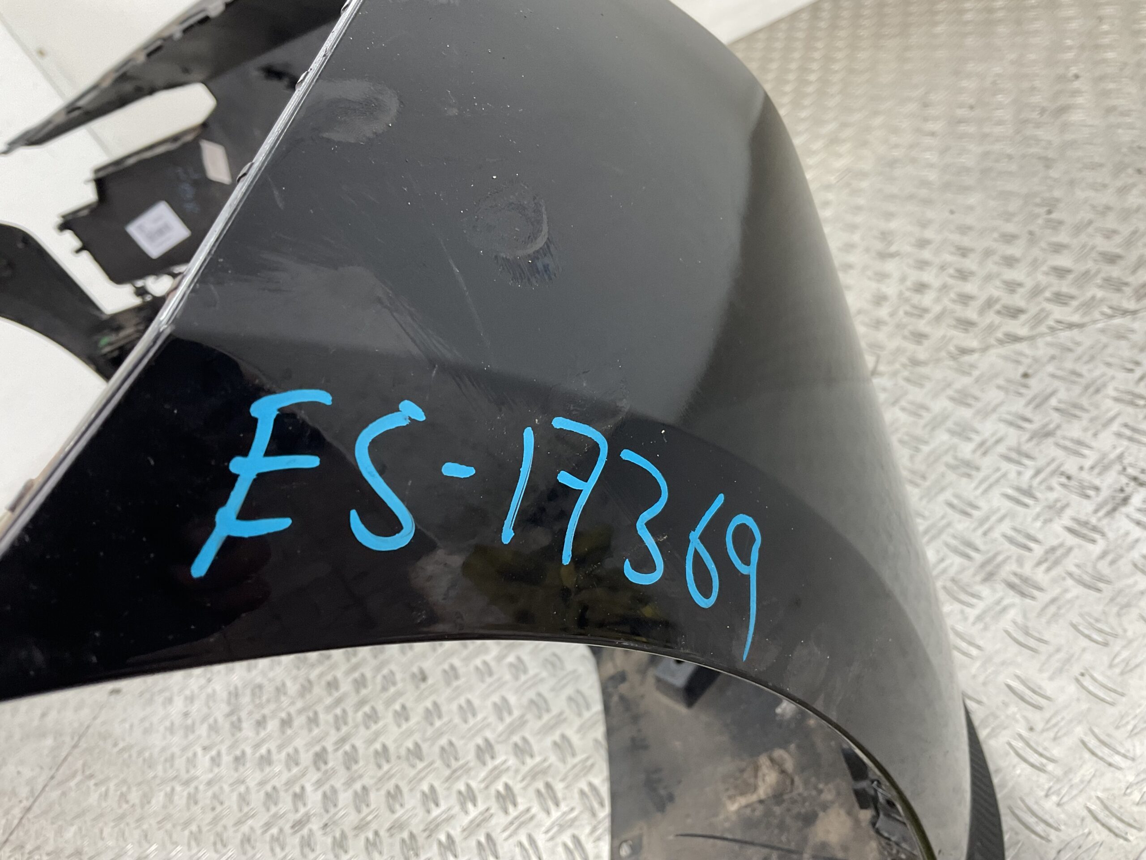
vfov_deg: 48.2
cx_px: 573
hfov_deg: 61.7
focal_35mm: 29
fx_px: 960
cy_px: 430
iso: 64
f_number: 1.8
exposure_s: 1/100
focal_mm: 3
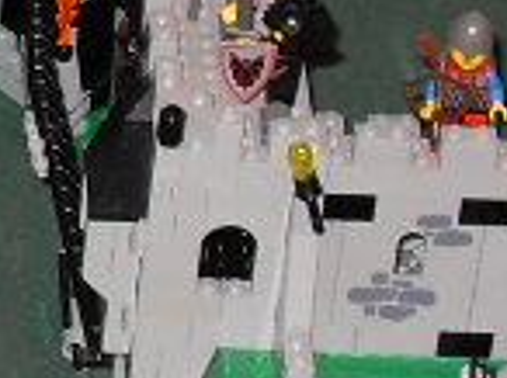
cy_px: 49
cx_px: -483
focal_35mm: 260
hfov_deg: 7.4
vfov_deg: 5.7
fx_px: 3802
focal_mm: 6.3
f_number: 2.8
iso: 100
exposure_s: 1/45
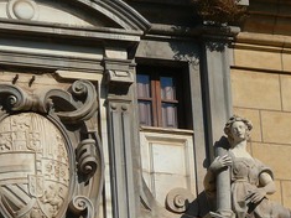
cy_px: 129
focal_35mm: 415
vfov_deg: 3.6
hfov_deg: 4.8
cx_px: 21
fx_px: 3487
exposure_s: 1/320
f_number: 5.6
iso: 100
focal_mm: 27.5
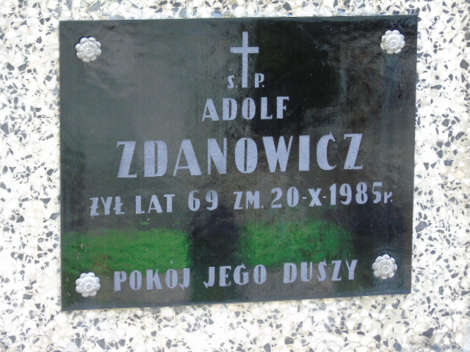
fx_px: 1928
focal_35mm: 142
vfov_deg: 10.4
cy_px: 176
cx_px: 235
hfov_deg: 13.9
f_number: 4.7
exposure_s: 1/80
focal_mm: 25
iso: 400
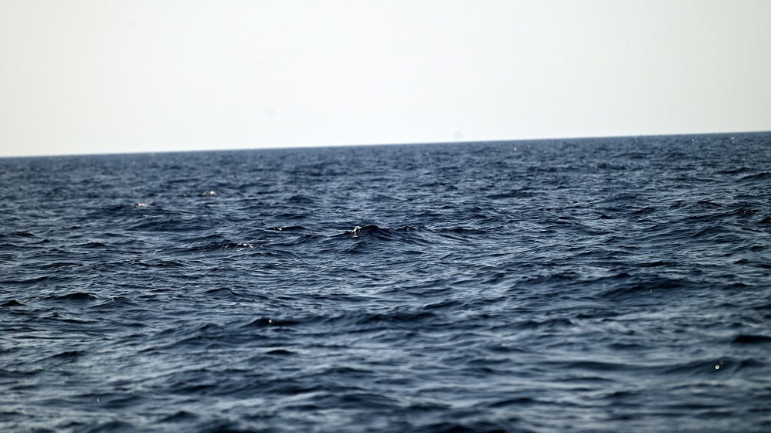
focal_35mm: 315
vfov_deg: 3.9
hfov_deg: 6.9
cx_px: 386
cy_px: 215
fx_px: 6439
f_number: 5.6
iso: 100
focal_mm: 300
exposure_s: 1/800
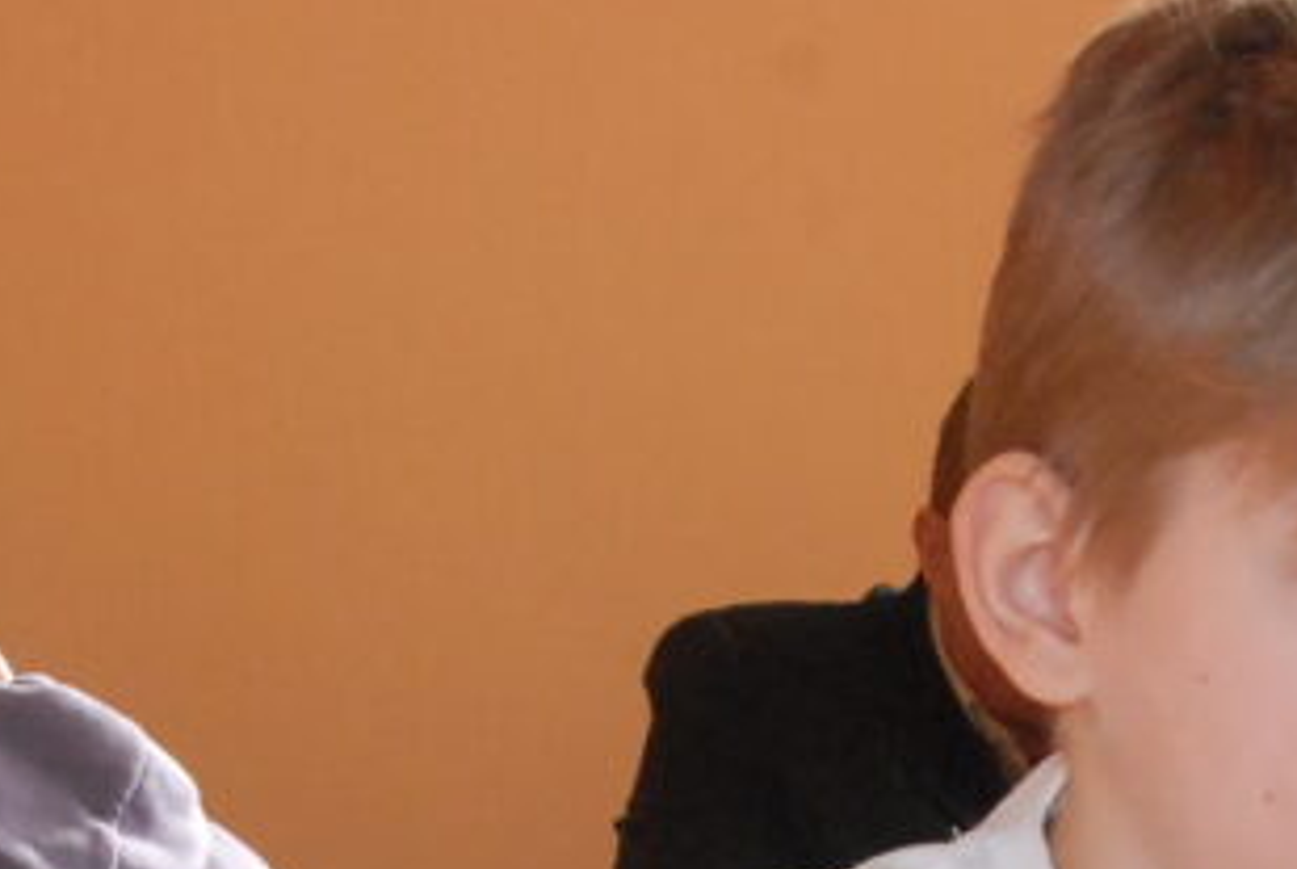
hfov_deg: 14.7
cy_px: 1085
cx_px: 940
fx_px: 5015
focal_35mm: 139
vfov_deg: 9.7
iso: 1600
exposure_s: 1/200
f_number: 10
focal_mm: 28
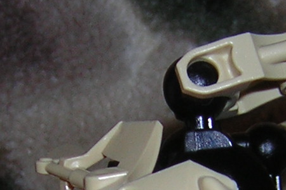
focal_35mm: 133
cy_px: 283
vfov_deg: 10.0
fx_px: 1057
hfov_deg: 15.4
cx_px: 213
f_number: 2.6
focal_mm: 4.7
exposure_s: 1/60.1
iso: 50
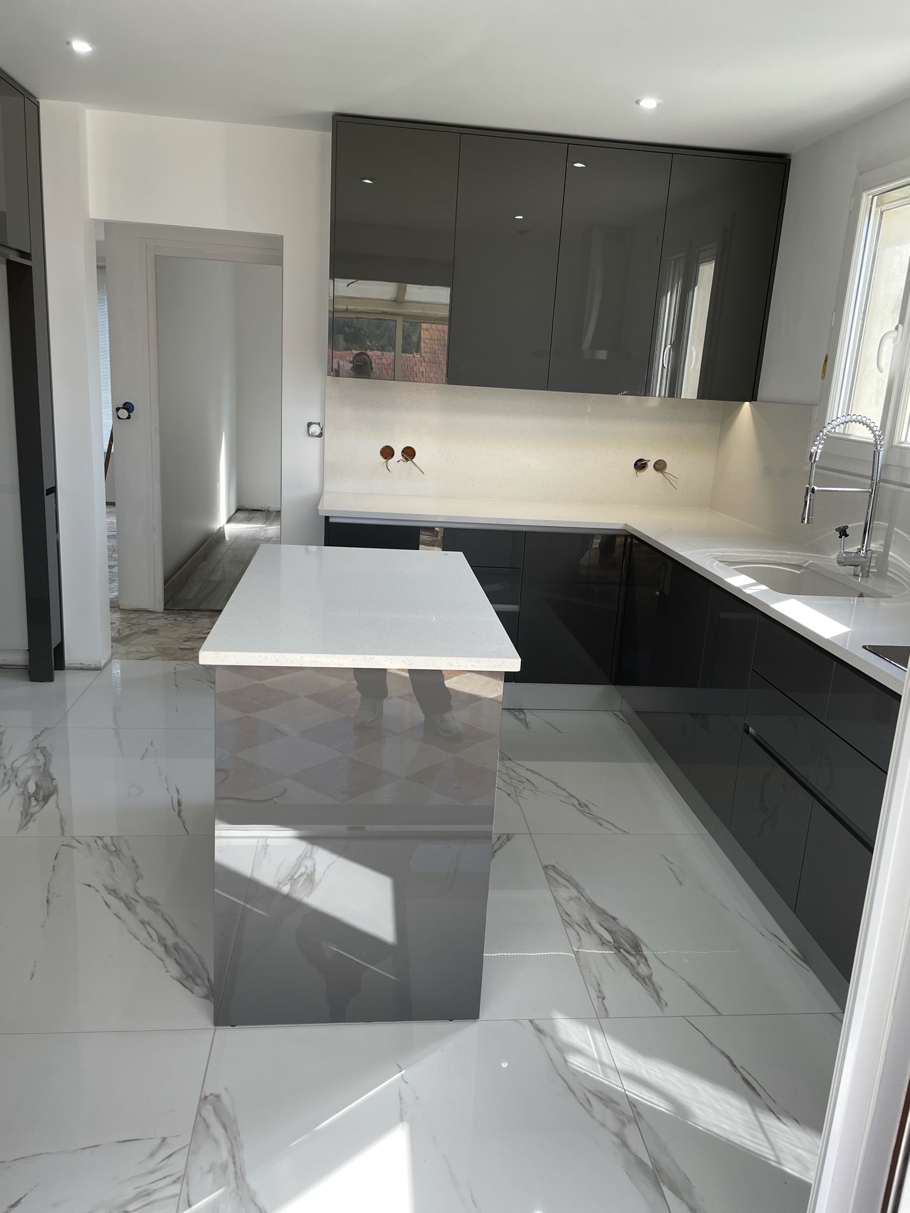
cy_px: 606
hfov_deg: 53.1
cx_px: 455
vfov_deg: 67.3
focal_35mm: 26
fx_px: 911
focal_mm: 4.2
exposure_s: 1/208
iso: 32
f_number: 1.6
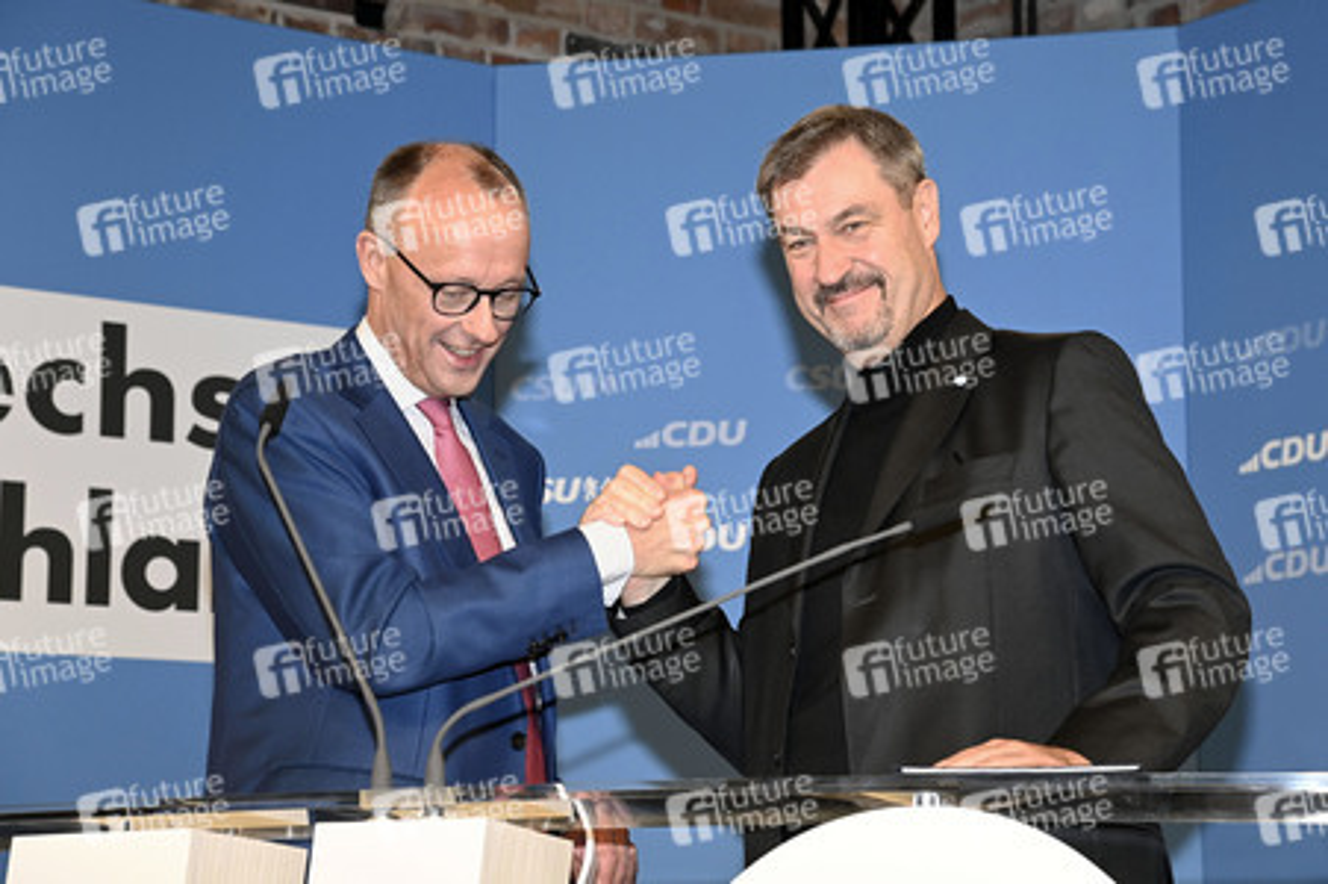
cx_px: 664
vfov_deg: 14.8
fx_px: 3391
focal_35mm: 92
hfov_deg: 22.2
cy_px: 442
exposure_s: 1/250
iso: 3200
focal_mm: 92
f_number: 6.3
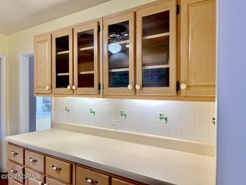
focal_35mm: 26
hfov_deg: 67.3
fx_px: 185
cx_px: 123
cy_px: 92
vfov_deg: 53.1
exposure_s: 1/120
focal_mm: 5.1
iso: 125
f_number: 1.6
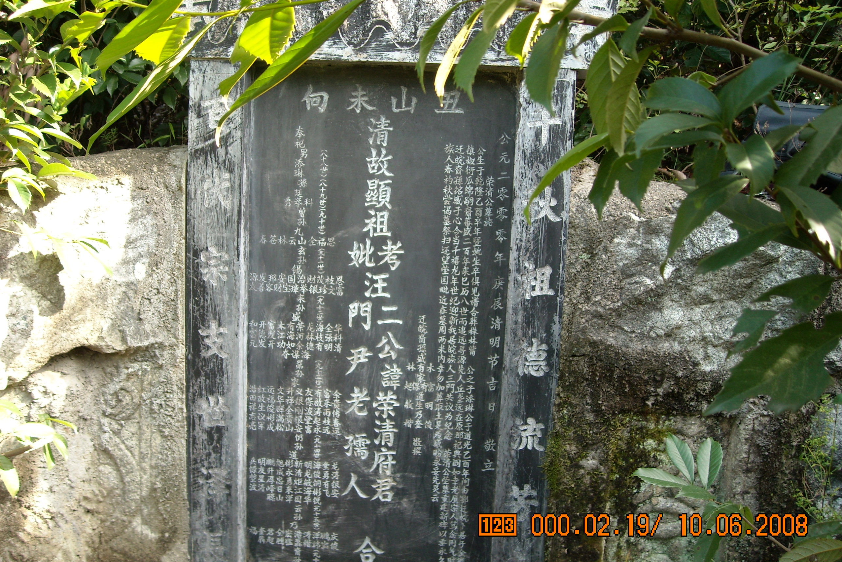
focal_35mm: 37
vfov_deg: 35.9
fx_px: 865
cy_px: 271
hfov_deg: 51.9
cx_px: 417
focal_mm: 5.7
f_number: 2.8
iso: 64
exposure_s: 1/60
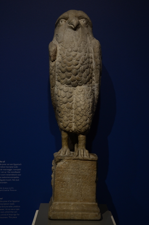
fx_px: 327
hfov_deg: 25.6
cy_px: 112
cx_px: 74
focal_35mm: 52
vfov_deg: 37.9
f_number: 4.5
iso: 500
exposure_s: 1/60
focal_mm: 35
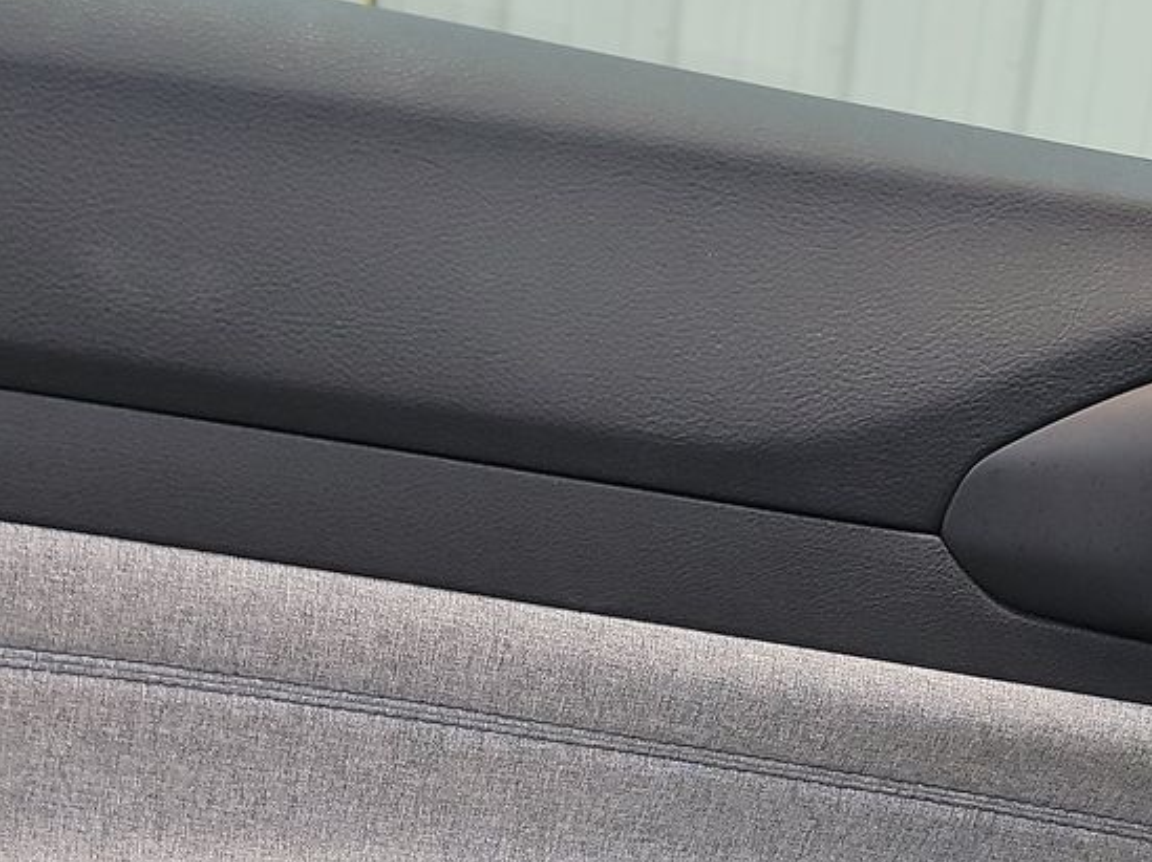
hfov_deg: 27.8
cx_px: 585
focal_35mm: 70
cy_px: 879
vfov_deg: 20.3
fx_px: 2328
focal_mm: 6.7
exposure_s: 1/59
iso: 321
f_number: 1.8
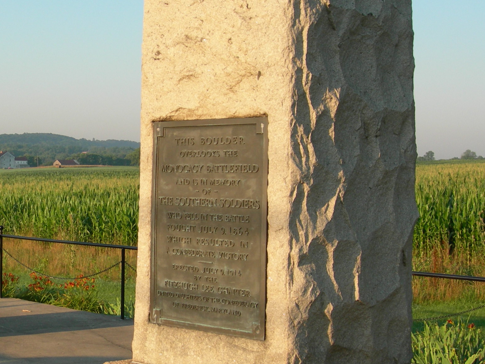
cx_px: 63
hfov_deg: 25.3
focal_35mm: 75
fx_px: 1051
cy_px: 197
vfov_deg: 19.6
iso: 50
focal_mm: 7.8
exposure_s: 1/214
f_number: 4.8
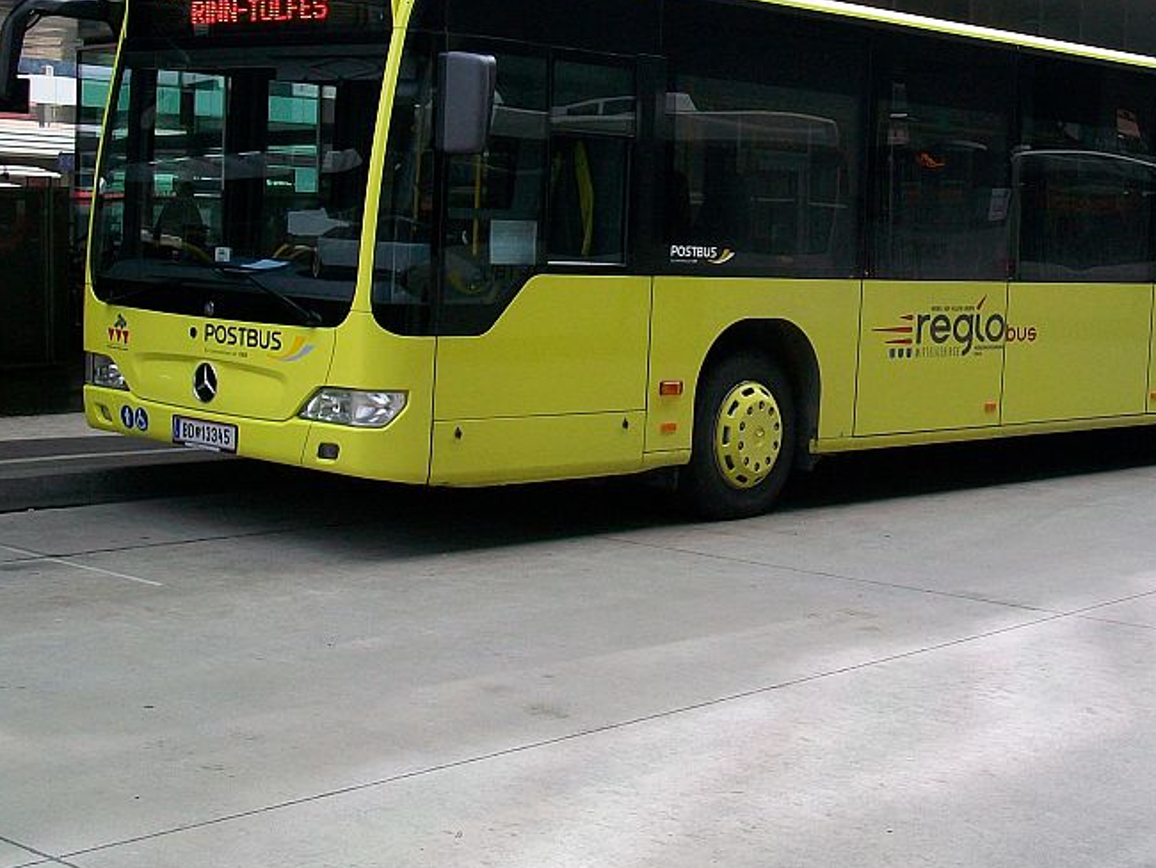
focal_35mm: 63
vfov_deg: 23.1
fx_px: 2105
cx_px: 751
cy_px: 237
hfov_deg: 30.5
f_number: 3.2
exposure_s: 1/250
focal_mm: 7.1
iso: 64
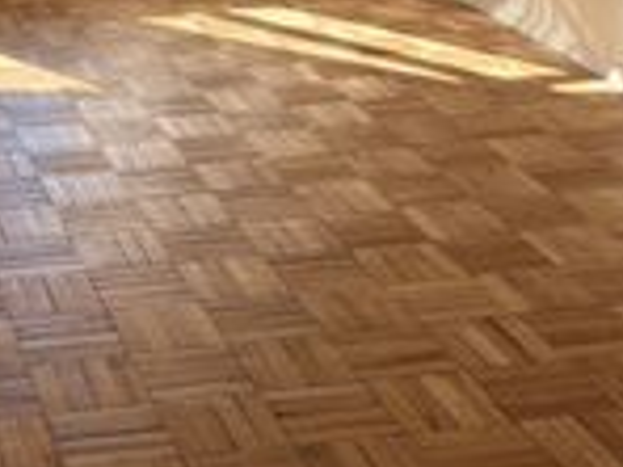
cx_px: 25
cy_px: -111
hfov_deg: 21.6
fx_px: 1584
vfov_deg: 16.0
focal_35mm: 88
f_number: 1.6
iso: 50
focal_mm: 5.96
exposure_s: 1/707
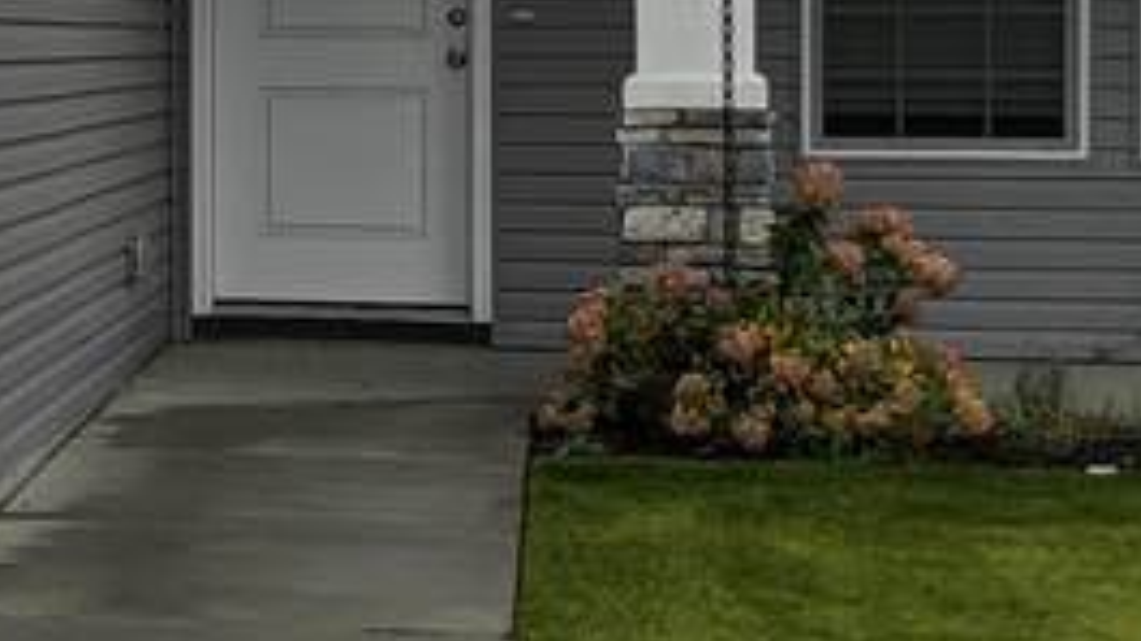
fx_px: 4296
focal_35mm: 142
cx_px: -741
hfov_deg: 13.9
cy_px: -4
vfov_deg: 8.5
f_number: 1.8
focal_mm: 4.44
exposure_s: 1/734
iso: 69
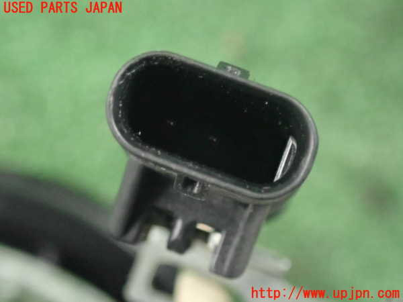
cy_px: 151
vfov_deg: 16.2
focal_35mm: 91
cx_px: 202
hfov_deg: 21.5
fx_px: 1059
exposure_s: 1/15
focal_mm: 16.48
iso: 3200
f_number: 4.7
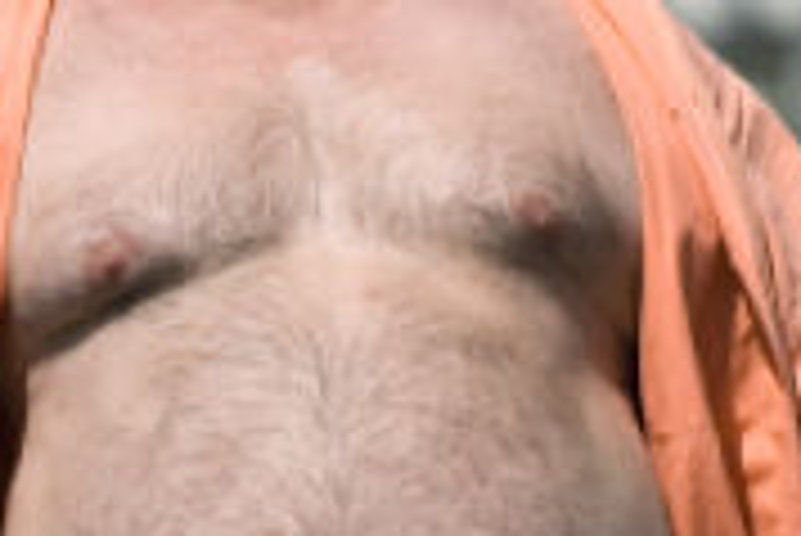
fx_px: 19128
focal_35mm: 859
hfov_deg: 2.4
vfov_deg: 1.6
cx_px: 612
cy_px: 658
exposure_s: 1/1250
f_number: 4.5
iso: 100
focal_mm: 200
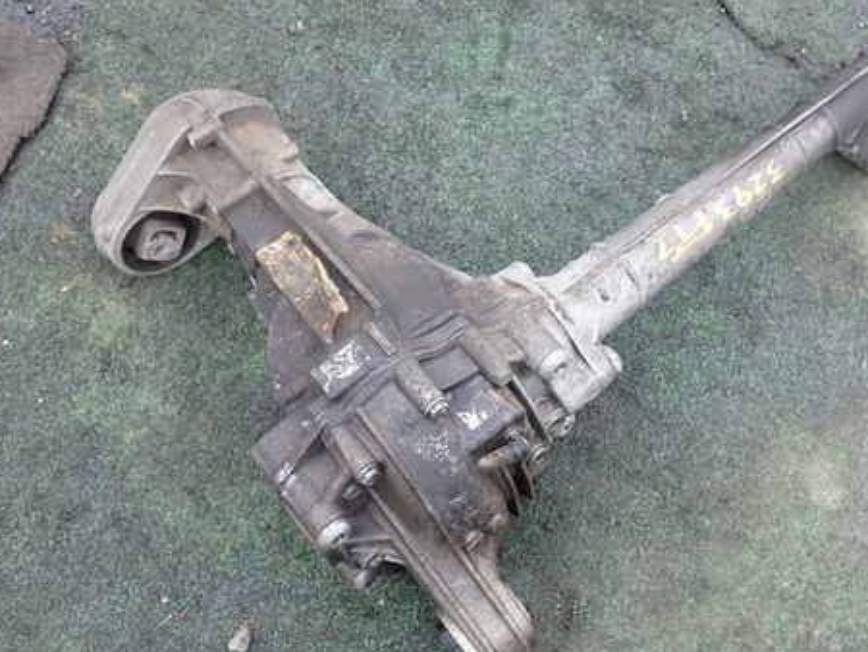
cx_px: 519
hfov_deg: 46.5
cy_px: 324
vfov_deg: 36.0
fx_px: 1004
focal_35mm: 40
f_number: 2.3
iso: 100
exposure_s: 1/80
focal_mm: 5.4
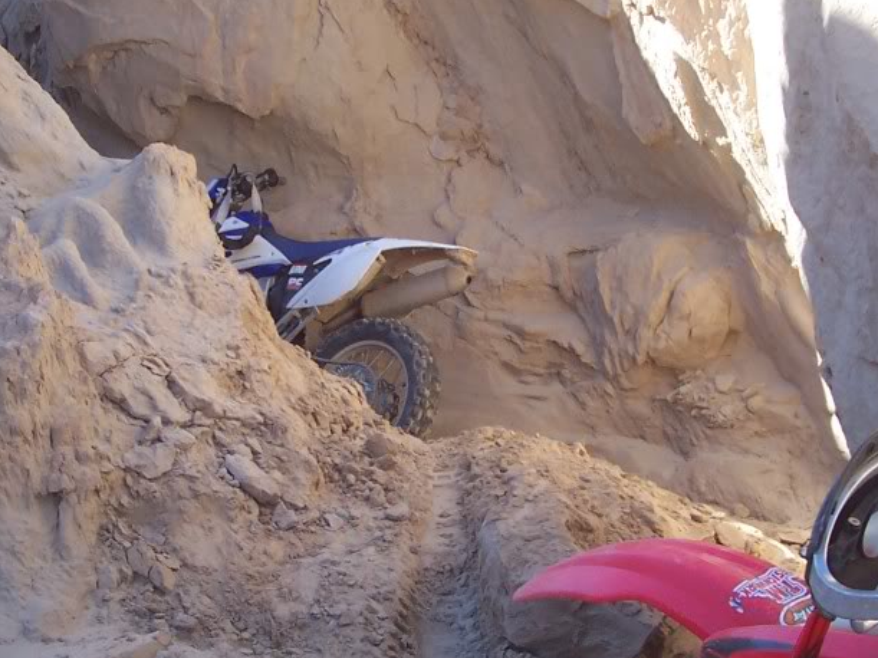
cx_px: 502
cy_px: 359
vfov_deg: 23.6
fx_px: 1572
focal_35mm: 62
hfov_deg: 31.2
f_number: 2.8
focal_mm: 5.6
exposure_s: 1/350
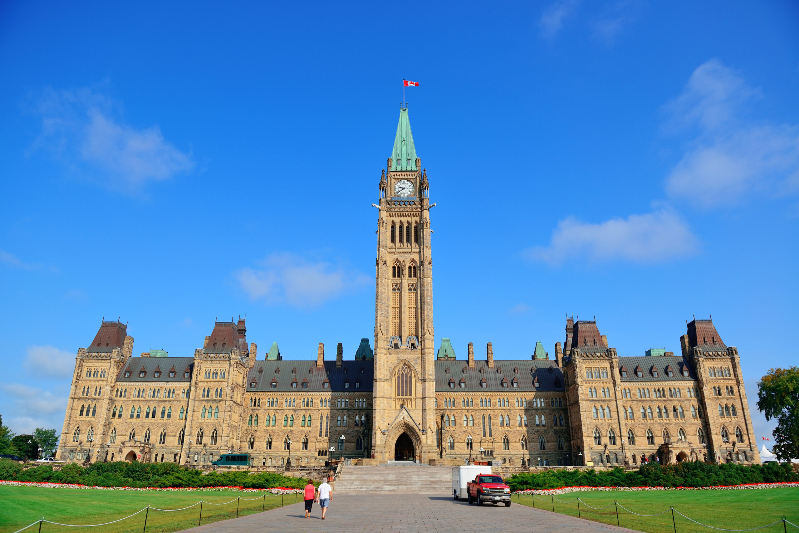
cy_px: 266
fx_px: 533
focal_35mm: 24
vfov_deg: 53.2
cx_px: 400
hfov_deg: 73.7
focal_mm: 24
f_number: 5
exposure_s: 1/1000
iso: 100
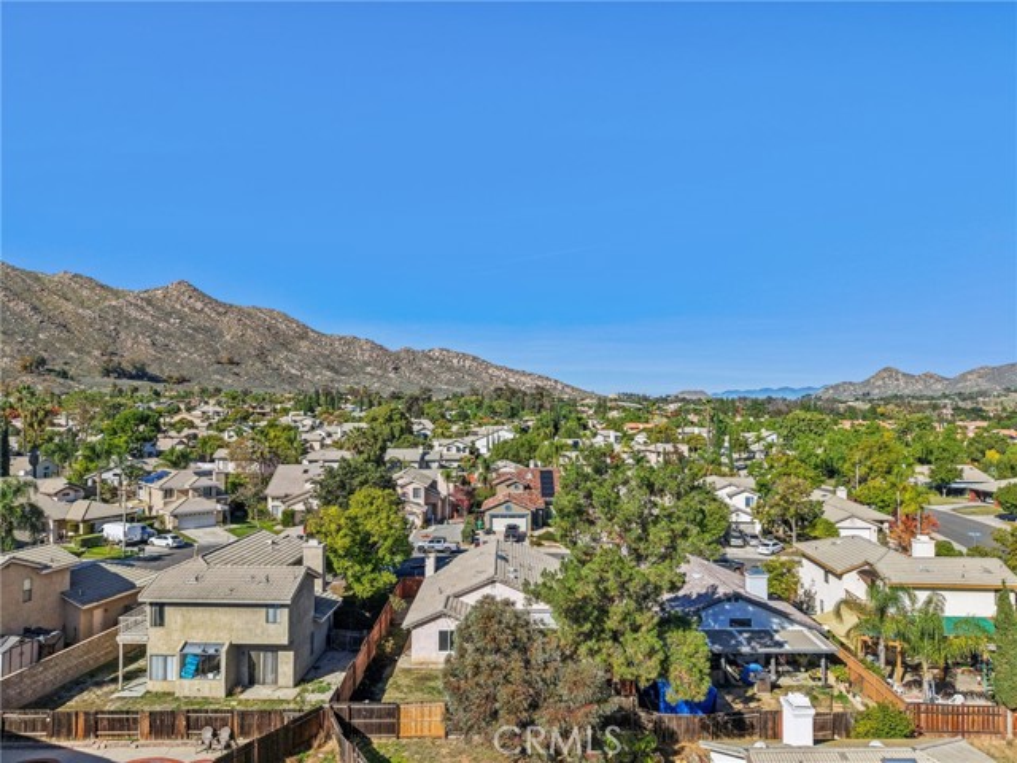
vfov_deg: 56.8
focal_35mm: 24
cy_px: 382
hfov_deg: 71.6
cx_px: 508
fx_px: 705
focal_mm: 8.7
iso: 130
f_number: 1.8
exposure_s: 1/4000
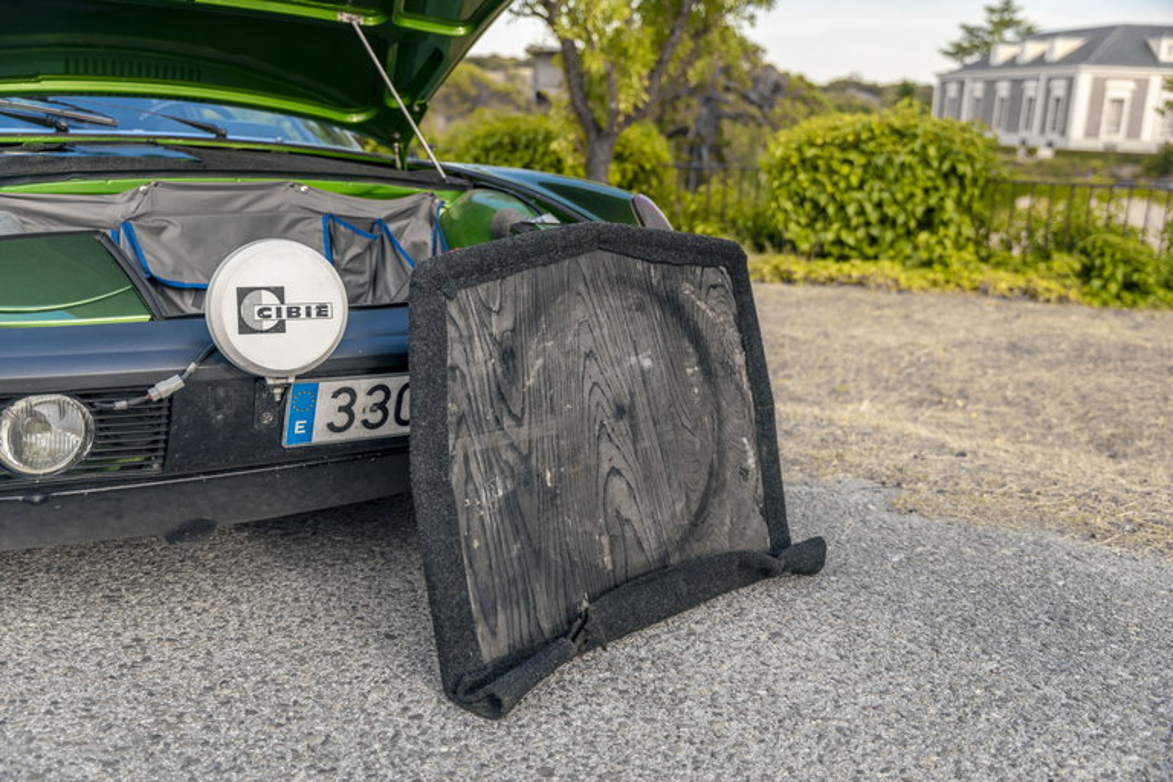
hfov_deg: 55.7
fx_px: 1111
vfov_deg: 38.8
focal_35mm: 34
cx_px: 586
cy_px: 391
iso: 400
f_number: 2.8
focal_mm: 34.1
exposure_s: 1/320
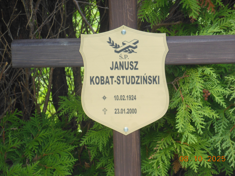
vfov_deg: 8.9
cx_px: 118
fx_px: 1134
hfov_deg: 11.8
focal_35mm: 167
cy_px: 88
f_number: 5.4
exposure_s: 1/60
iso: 200
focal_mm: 29.8
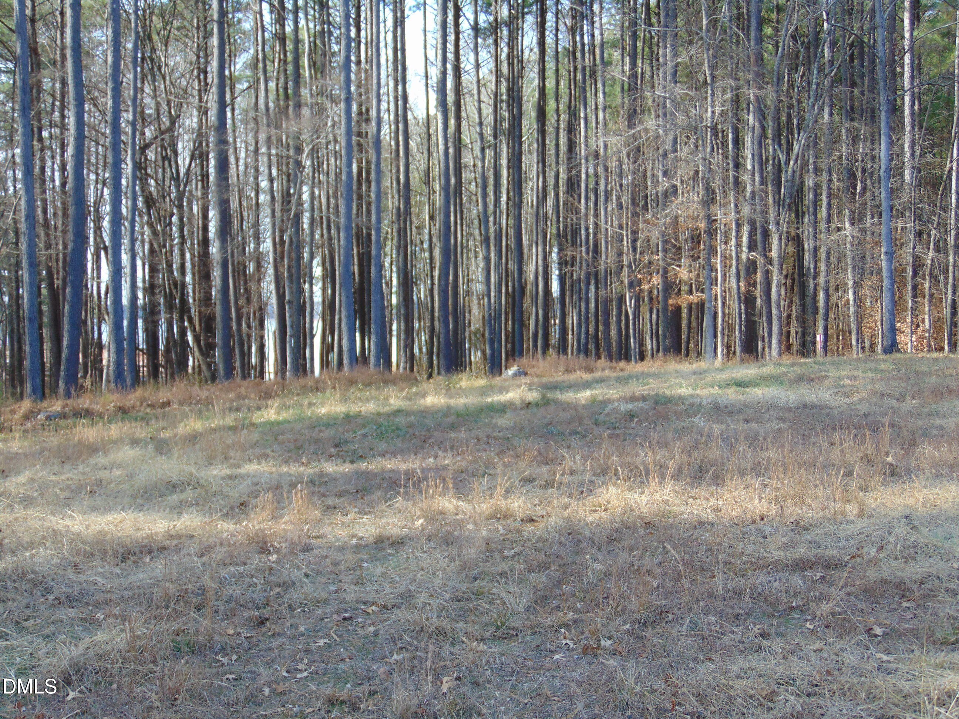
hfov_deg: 38.2
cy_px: 360
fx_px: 1385
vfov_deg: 29.1
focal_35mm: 50
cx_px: 480
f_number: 3.5
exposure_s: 1/200
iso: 80
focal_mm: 9
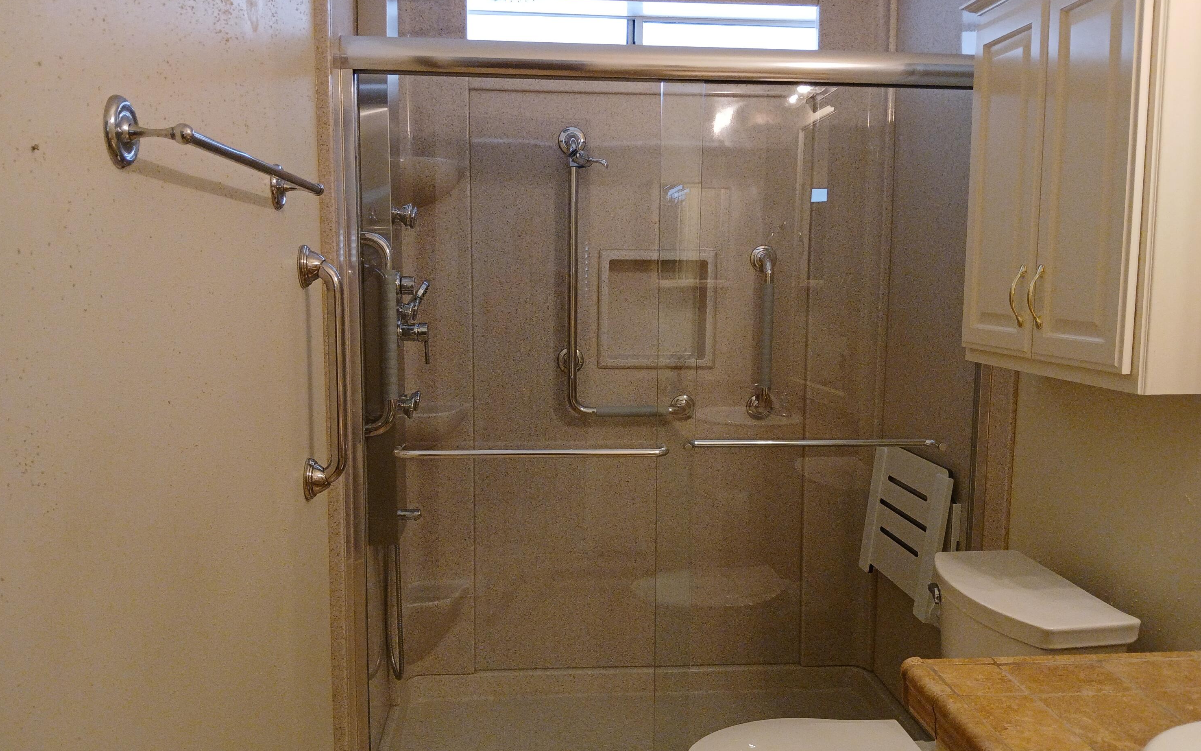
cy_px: 396
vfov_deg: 44.5
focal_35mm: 28
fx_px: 917
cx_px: 602
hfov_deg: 66.5
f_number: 1.8
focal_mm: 3.98
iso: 320
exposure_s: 1/60
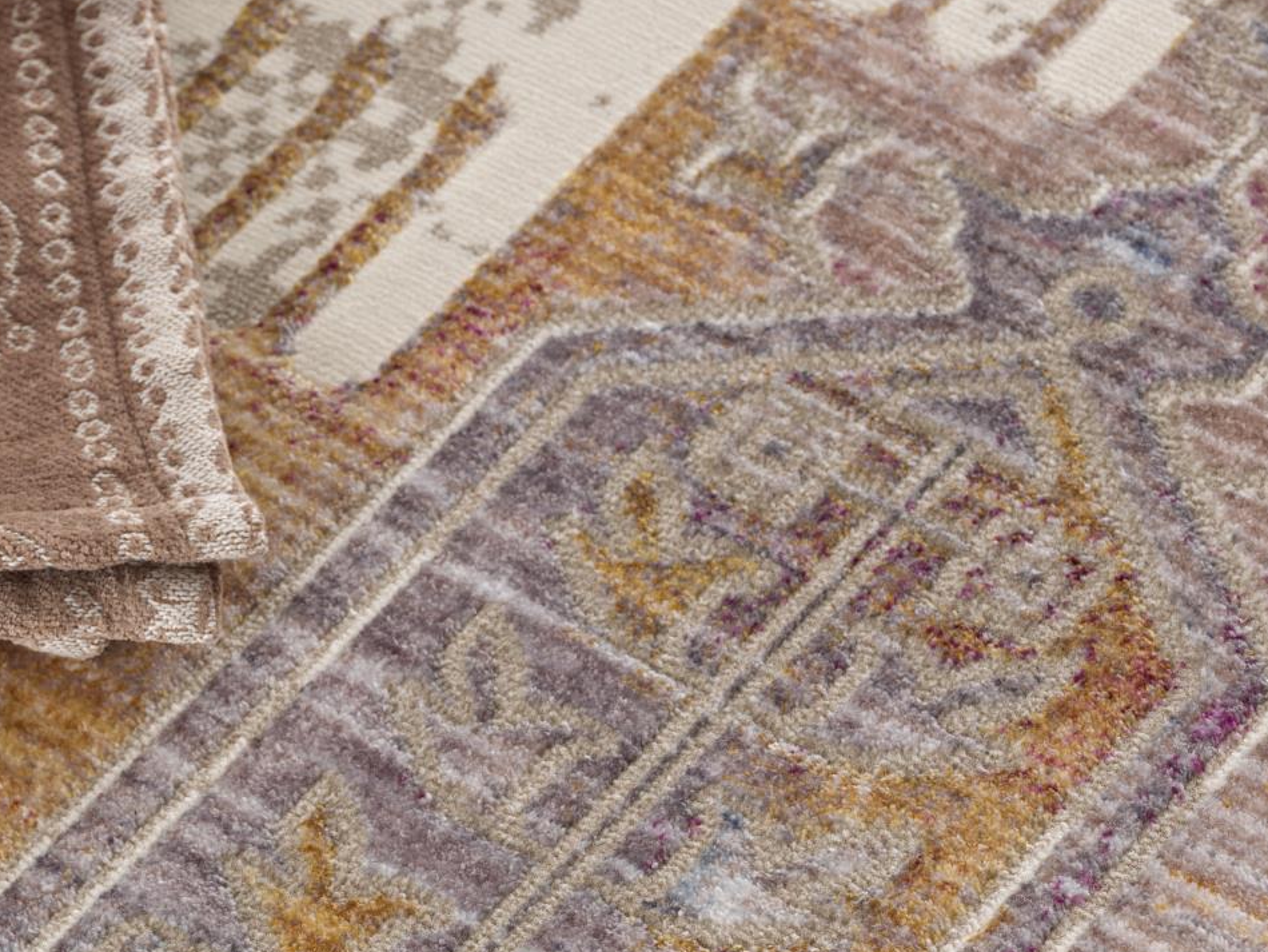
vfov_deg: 5.9
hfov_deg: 7.9
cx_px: 20
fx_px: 9160
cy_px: 639
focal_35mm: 250
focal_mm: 120
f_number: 9
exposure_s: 1/125
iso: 100
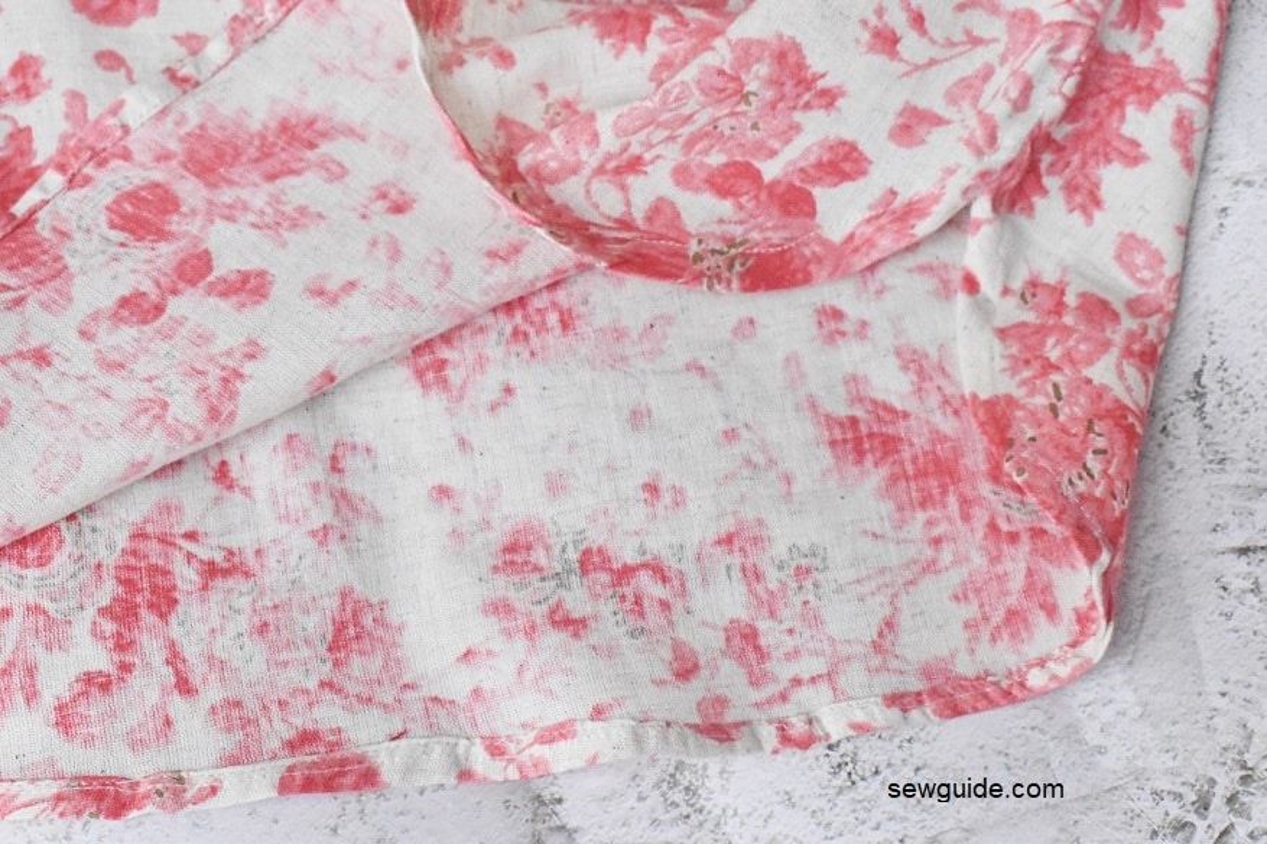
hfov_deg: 36.9
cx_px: 634
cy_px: 422
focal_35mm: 54
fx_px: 1900
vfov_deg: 25.0
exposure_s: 1/4000
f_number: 10
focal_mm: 36
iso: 8000
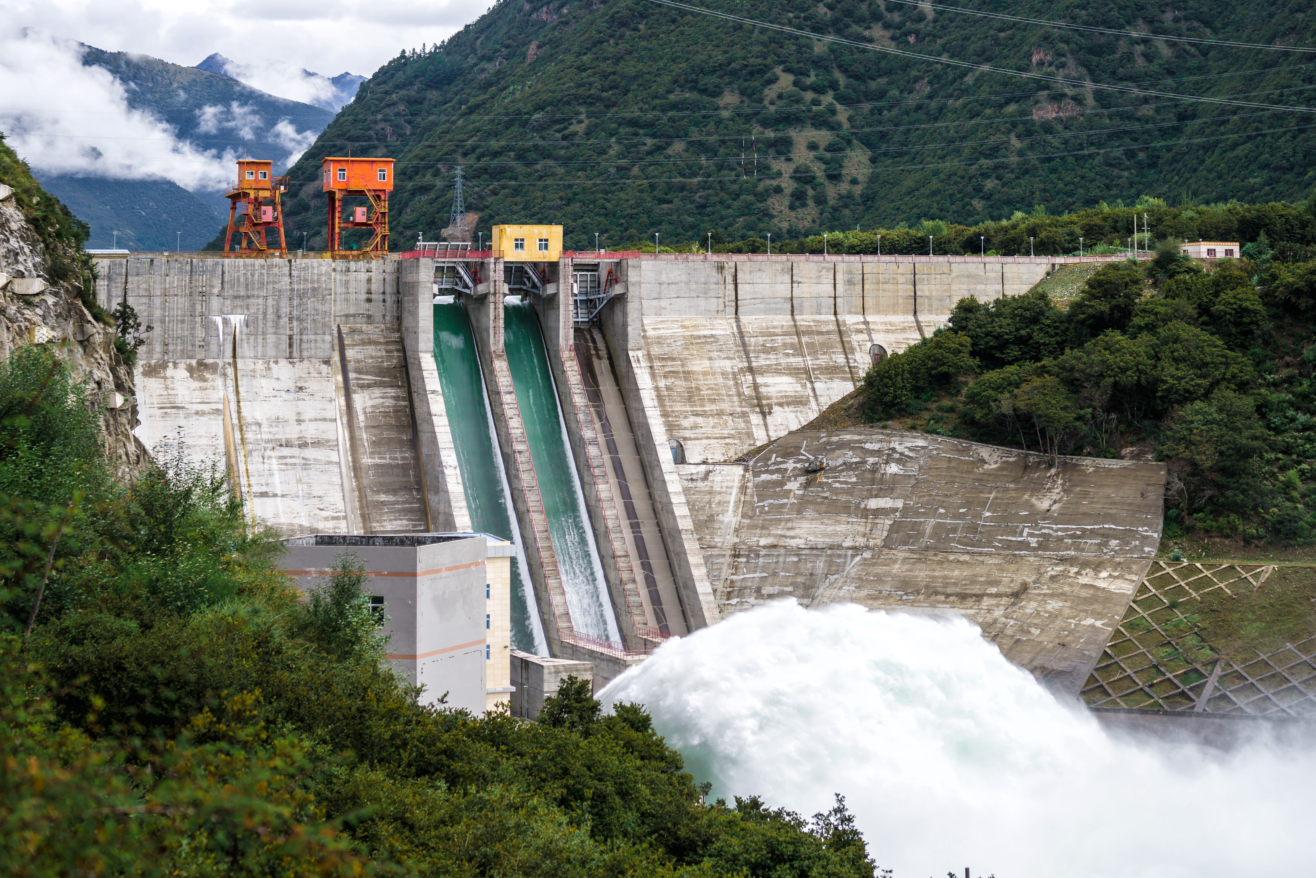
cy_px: 439
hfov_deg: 28.8
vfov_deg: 19.5
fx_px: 2559
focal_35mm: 70
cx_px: 658
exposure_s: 1/640
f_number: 5
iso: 200
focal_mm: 70
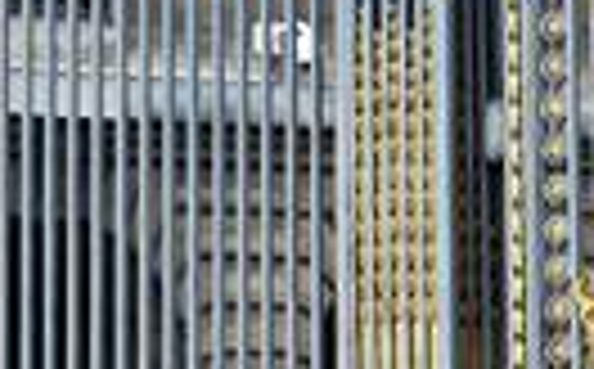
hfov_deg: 4.2
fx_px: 8064
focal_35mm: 499
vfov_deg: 2.6
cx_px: 130
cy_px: -254
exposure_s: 1/250
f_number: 8
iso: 200
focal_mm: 42
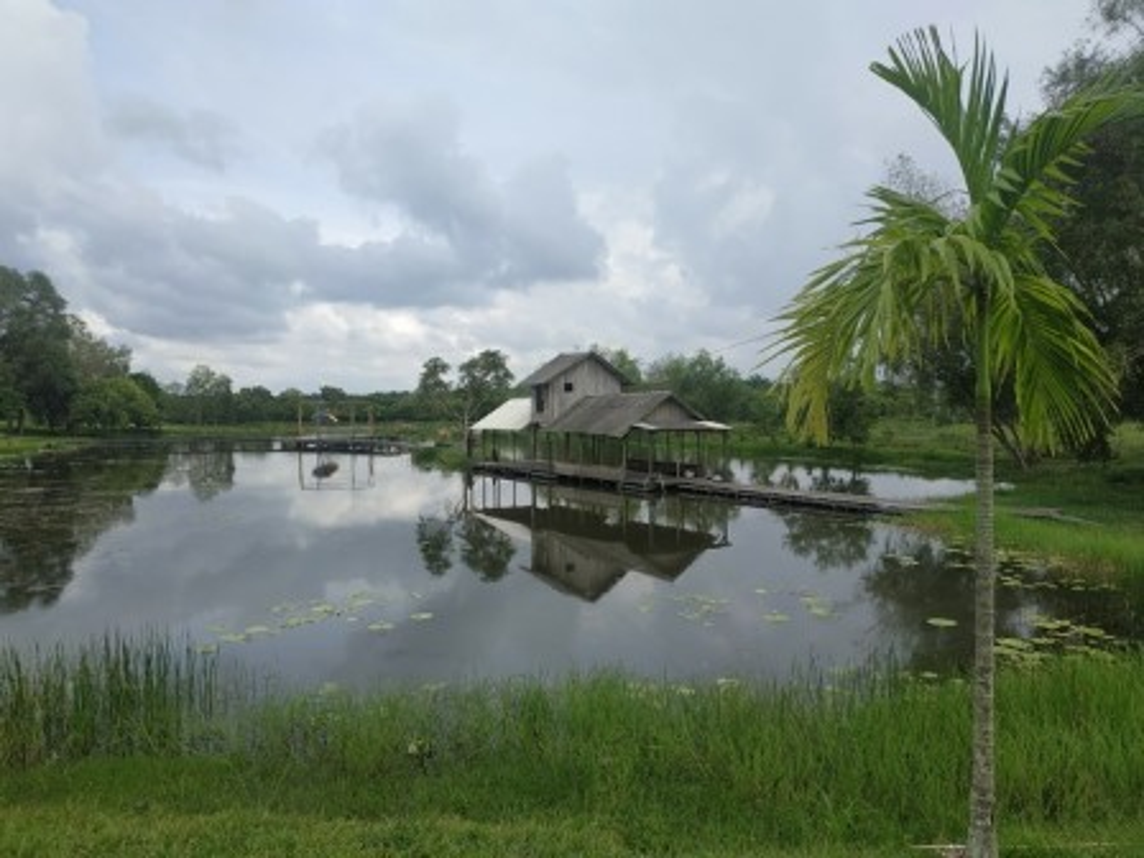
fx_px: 793
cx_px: 572
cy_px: 429
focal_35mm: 24
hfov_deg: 71.6
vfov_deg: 56.8
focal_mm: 3.94
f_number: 1.9
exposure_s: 1/2054
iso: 125
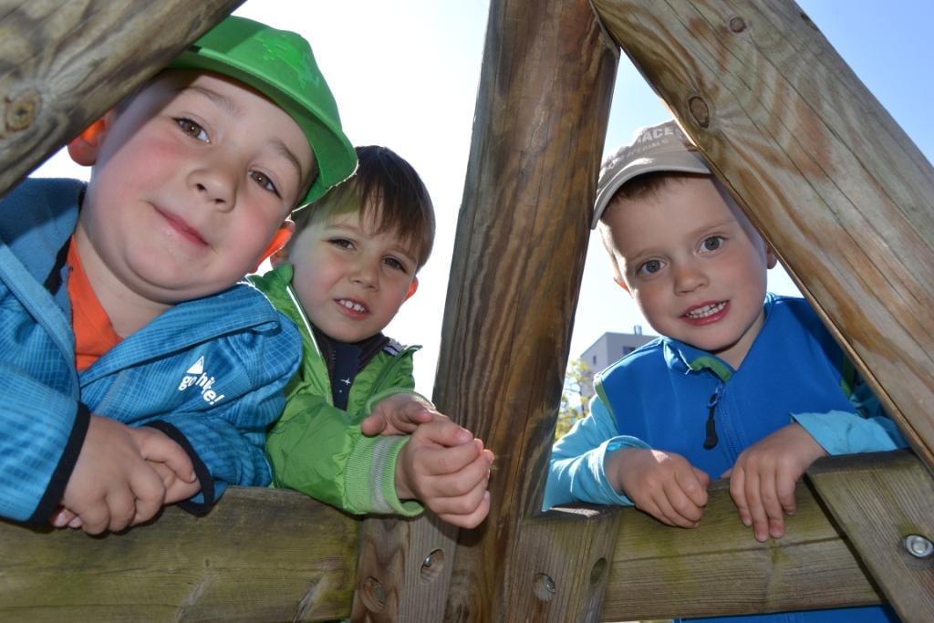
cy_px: 312
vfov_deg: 43.6
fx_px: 778
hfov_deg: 61.9
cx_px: 467
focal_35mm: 30
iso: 100
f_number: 7.1
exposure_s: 1/200
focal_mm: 20
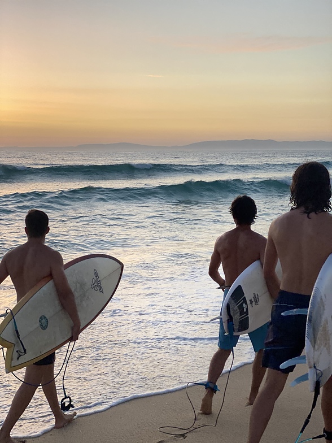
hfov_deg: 28.0
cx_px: 166
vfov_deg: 36.8
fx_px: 665
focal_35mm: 52
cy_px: 222
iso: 40
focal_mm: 6
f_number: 2
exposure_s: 1/122
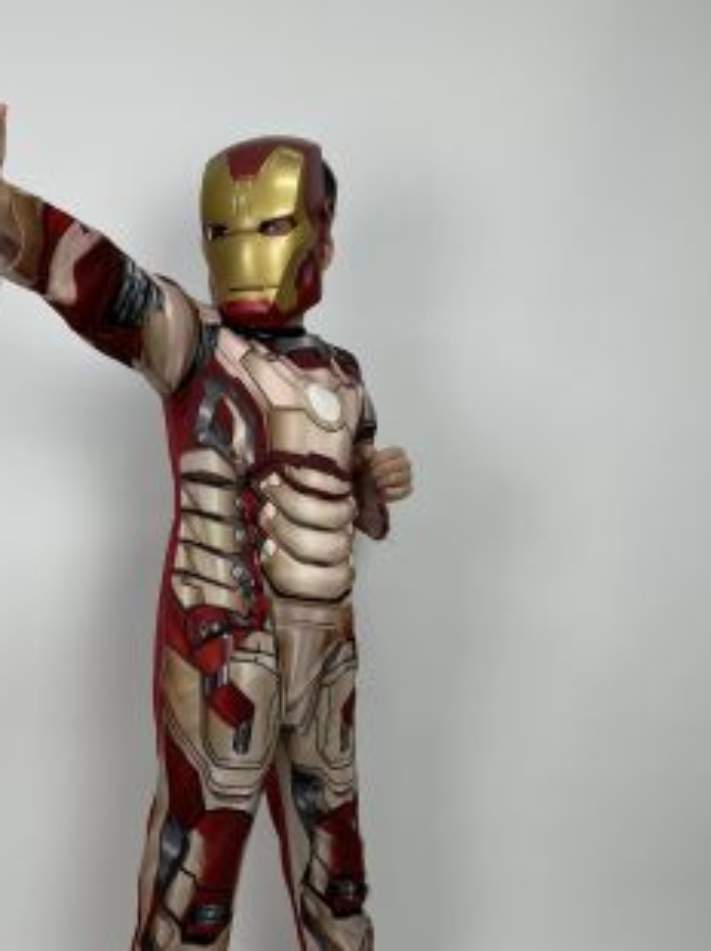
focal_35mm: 42
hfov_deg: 33.5
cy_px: 620
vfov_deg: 44.3
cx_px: 167
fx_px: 1152
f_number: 1.6
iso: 32
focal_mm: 4.2
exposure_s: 1/100
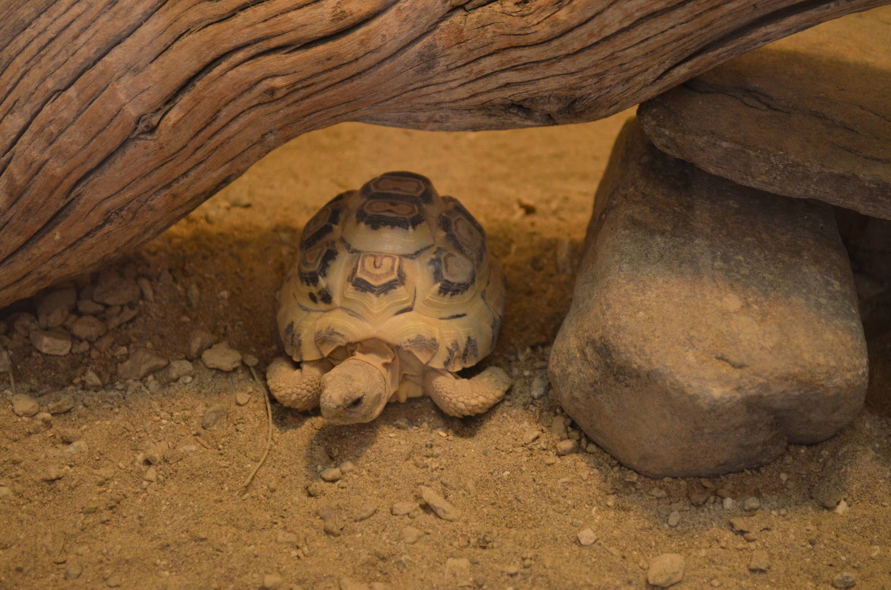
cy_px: 295
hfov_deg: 28.1
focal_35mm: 72
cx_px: 446
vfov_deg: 18.8
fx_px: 1778
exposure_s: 1/30
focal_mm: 48
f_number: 5.6
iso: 1600
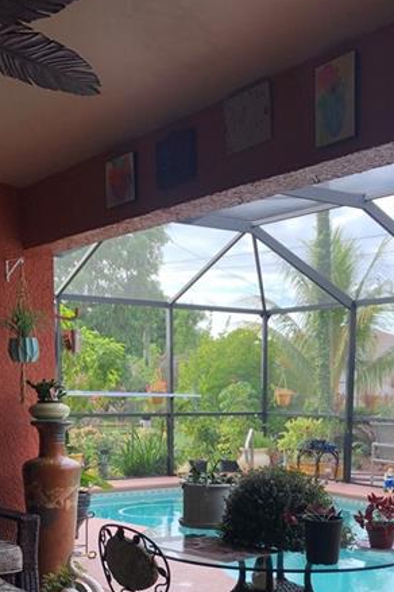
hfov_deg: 26.3
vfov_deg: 37.1
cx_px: 254
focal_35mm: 51
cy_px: 498
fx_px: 839
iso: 40
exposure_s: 1/120
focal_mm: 3.99
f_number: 1.8
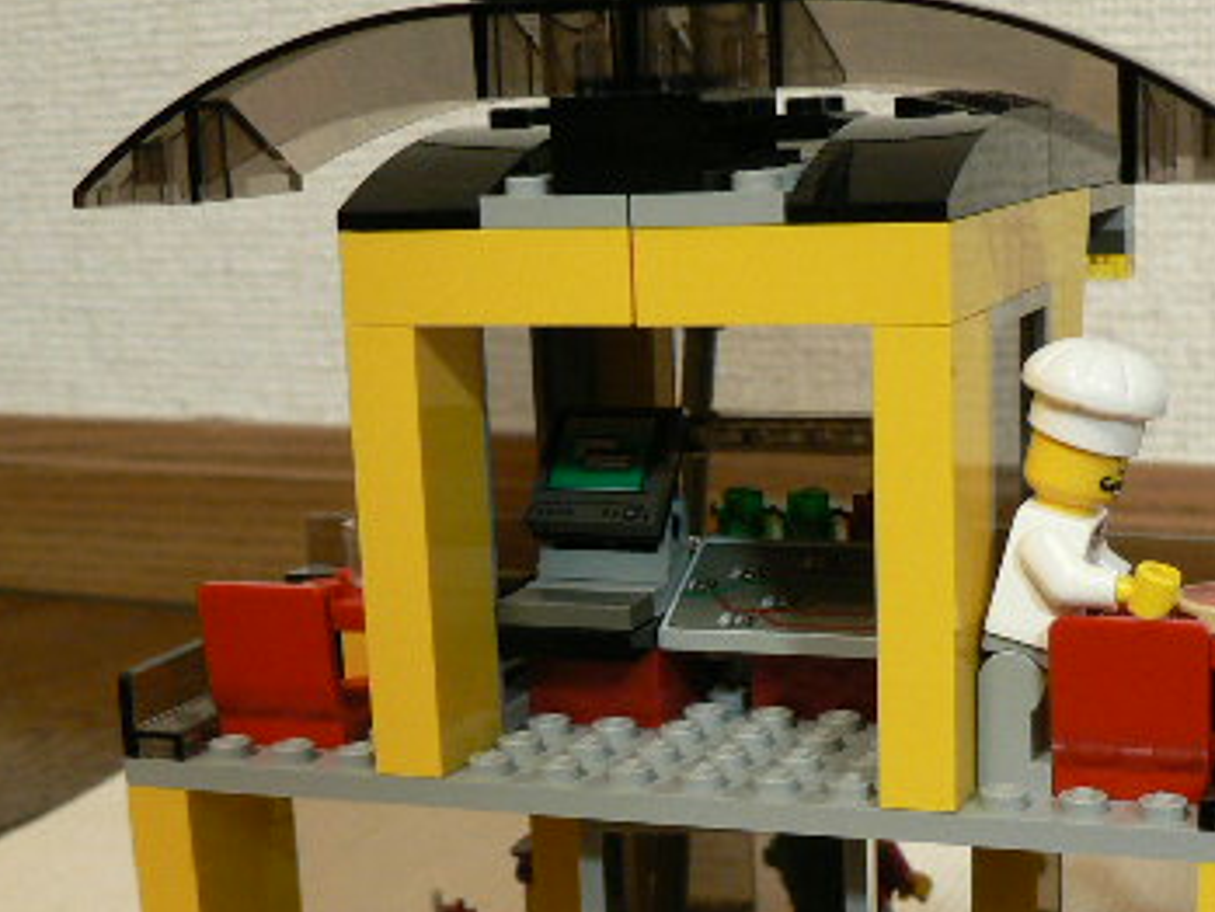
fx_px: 2317
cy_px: 728
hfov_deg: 29.3
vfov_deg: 22.0
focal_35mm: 66
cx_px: 742
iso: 200
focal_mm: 6
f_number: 2.8
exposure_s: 1/5
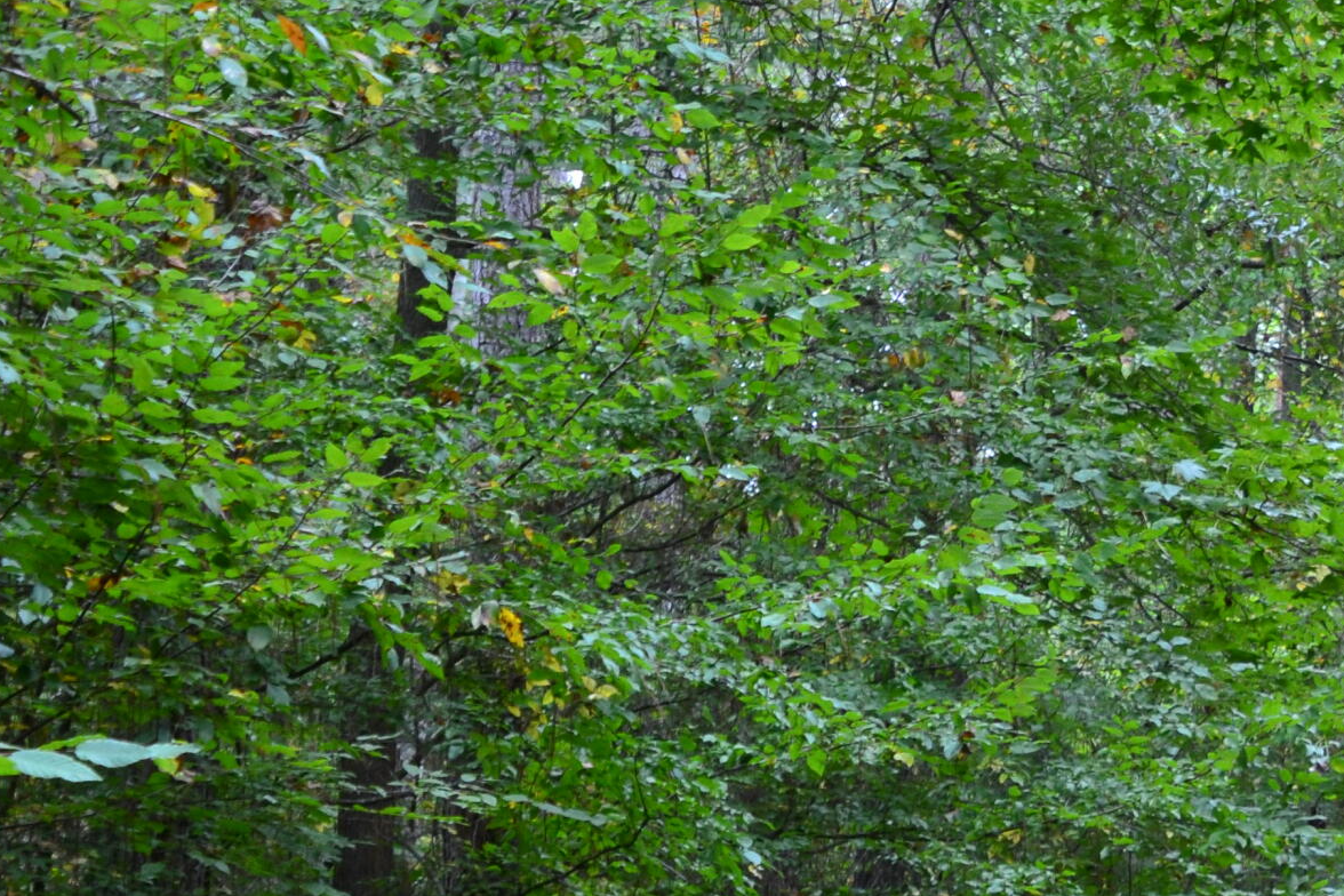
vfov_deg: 13.2
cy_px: 770
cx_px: 1575
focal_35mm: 103
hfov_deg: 18.8
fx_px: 3855
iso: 400
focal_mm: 27
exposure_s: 1/40
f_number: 7.1
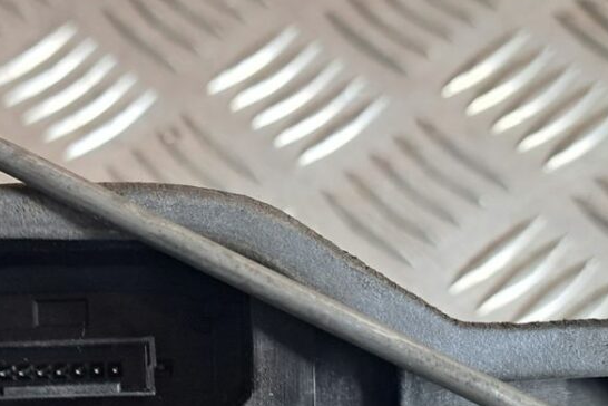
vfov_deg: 20.5
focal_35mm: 64
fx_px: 1081
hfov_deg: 30.4
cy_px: 416
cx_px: 98
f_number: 1.8
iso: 100
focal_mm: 5.23
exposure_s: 1/50
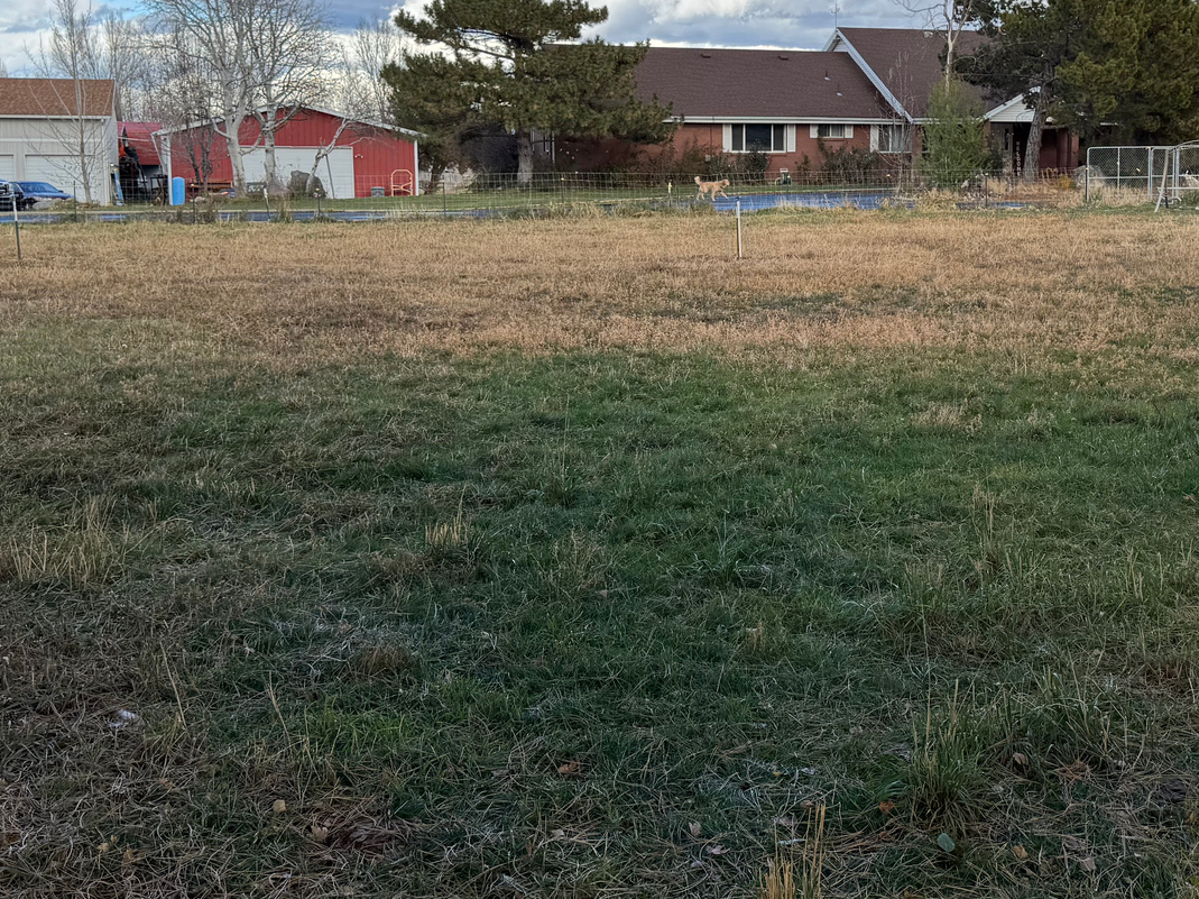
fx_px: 1593
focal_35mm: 46
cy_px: 339
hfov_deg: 40.9
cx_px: 760
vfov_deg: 31.4
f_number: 1.78
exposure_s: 1/2174
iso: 80
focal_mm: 6.76
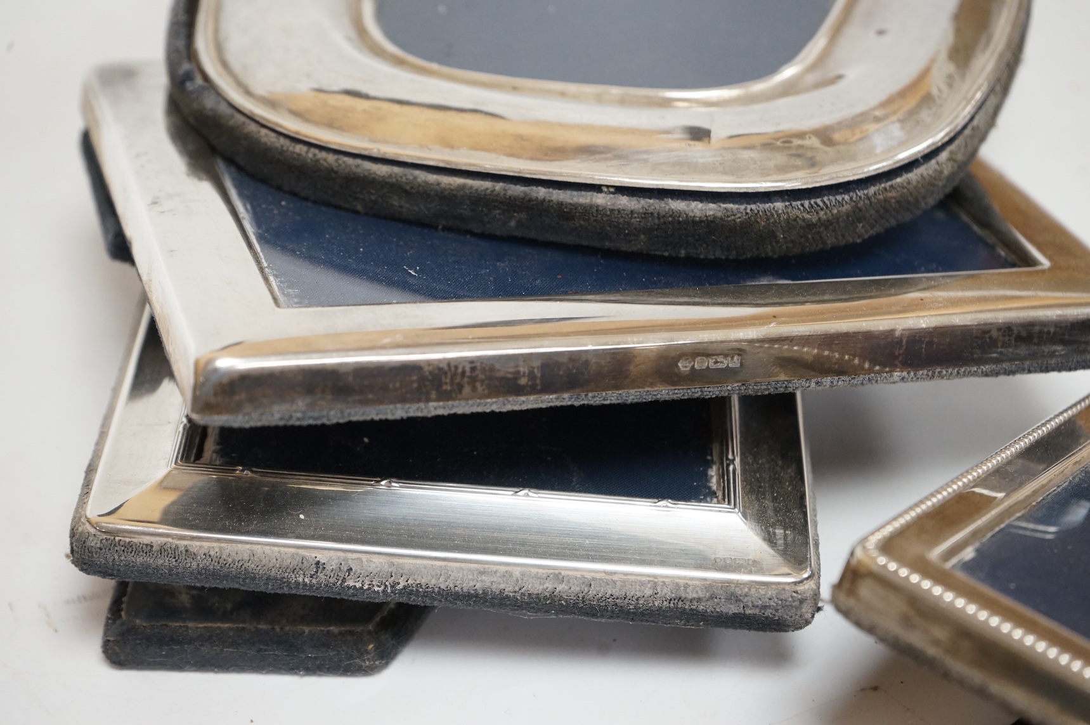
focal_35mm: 70
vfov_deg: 19.4
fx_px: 2118
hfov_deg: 28.9
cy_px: 362
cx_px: 545
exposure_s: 1/125
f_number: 7.1
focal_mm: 70
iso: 2500
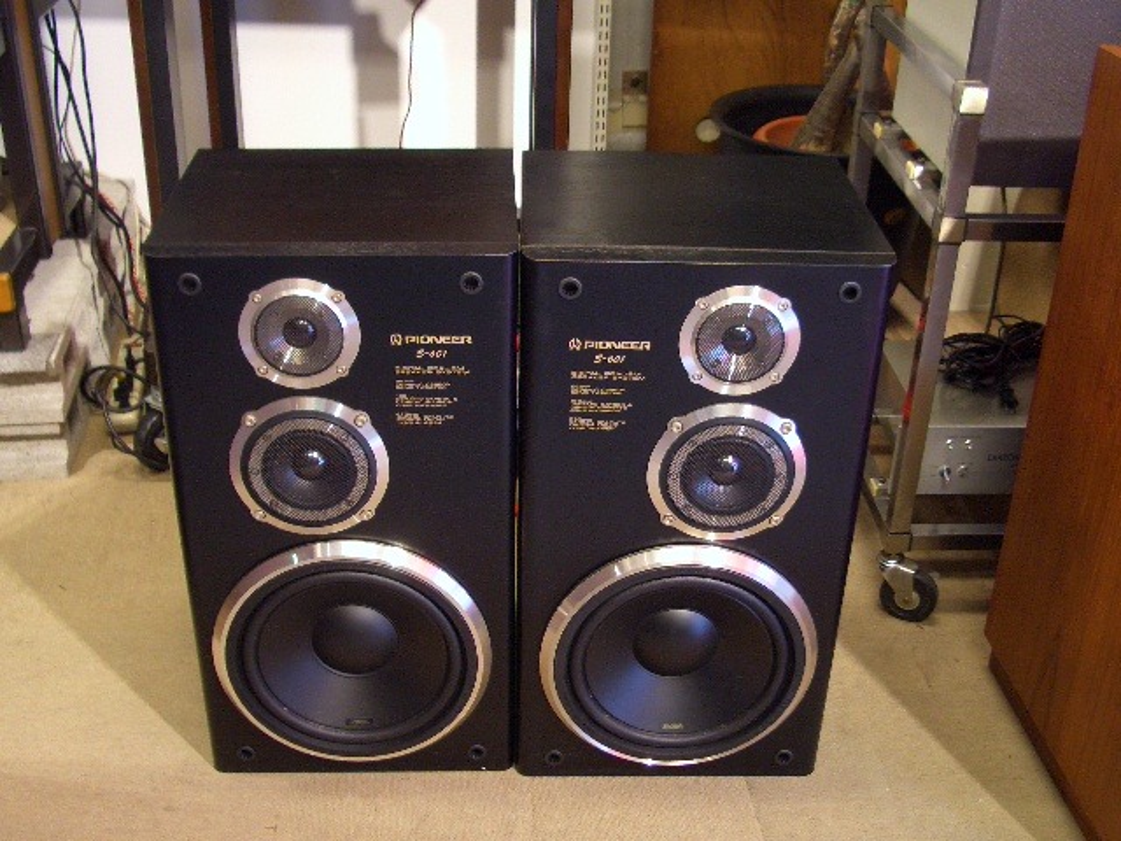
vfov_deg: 35.1
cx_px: 560
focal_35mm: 41
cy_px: 420
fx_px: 1328
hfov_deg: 45.8
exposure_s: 1/8
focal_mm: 6.8
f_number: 2.8
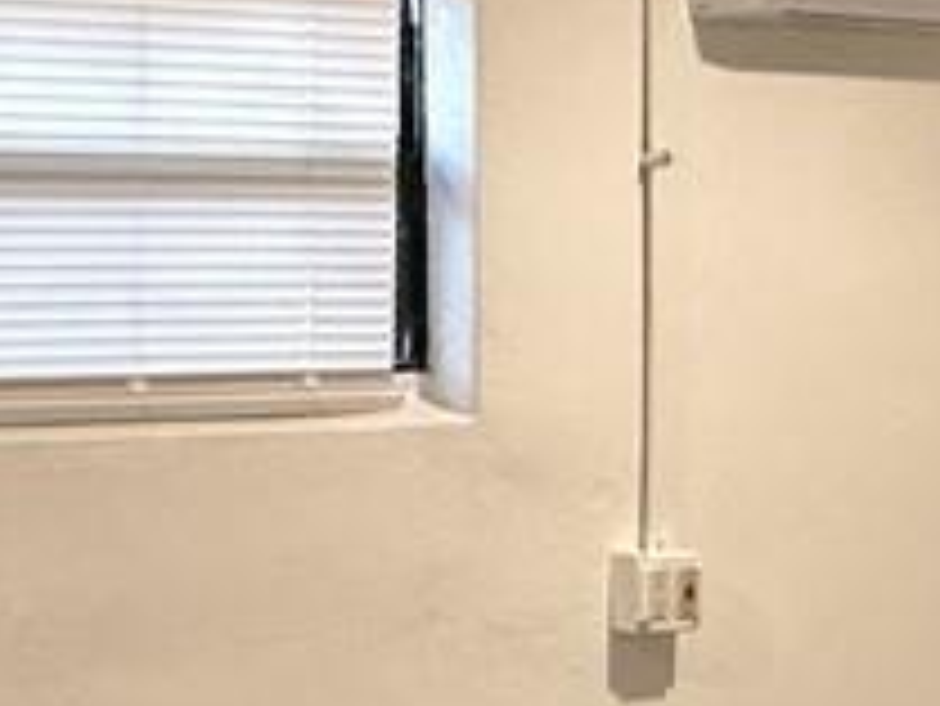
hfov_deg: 18.4
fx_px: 2907
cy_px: 256
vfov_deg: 13.8
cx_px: 558
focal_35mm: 107
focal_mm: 2.22
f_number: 2.2
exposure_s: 1/60
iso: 160
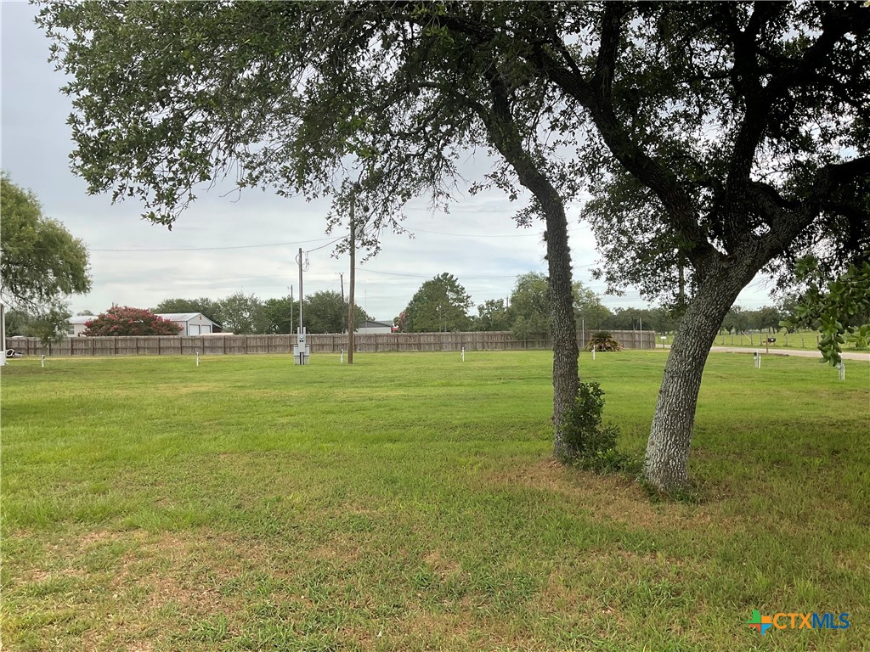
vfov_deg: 48.2
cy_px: 326
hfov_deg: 61.7
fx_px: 729
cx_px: 435
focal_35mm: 29
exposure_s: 1/562
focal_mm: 3
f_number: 1.8
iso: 16
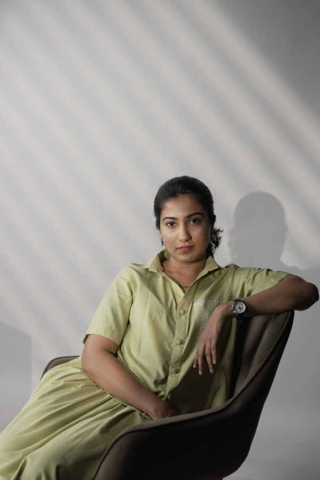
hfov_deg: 26.0
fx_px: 693
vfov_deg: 38.2
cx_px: 160
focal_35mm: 52
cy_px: 240
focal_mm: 35
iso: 1000
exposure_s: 1/500
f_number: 2
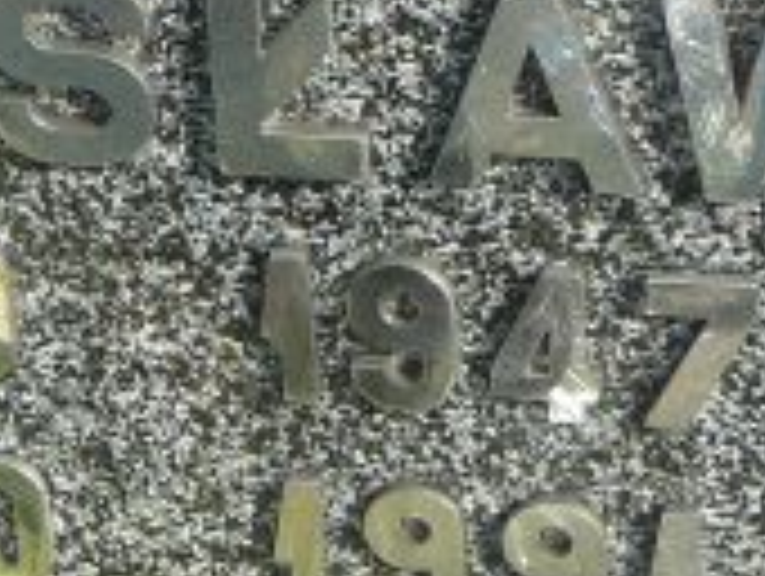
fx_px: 3740
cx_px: -50
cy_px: 302
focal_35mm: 169
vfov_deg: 8.8
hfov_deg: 11.5
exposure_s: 1/640
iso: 80
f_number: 3.2
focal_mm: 6.7
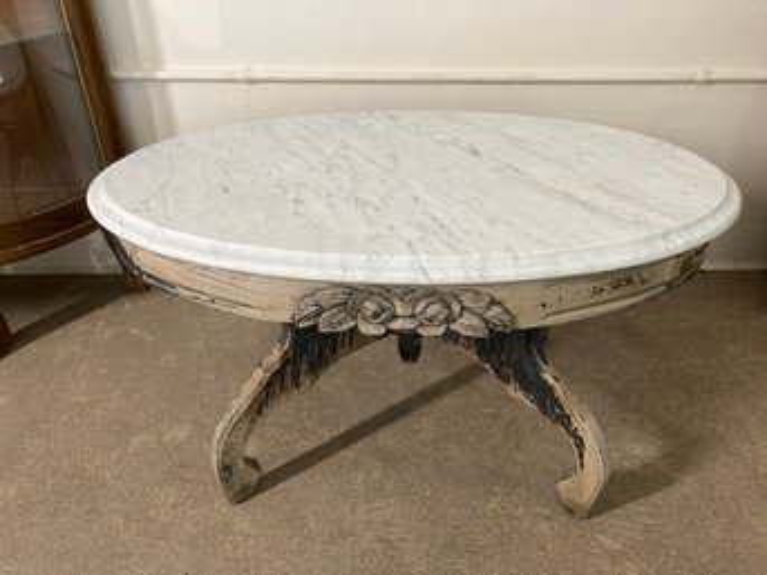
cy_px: 288
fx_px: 620
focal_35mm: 28
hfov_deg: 63.5
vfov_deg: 49.7
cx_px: 384
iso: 160
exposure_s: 1/60
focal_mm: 3.99
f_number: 1.8
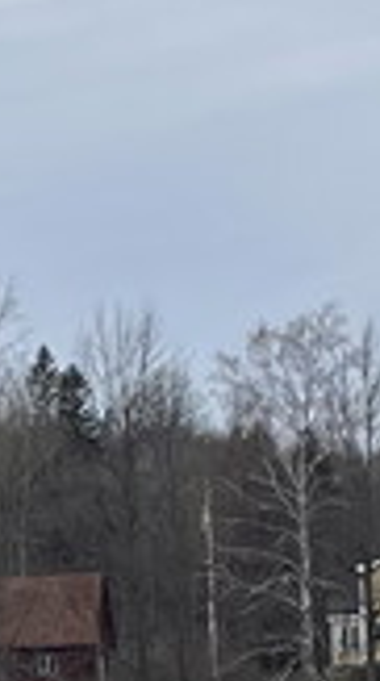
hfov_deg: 5.4
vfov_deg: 9.0
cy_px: 1446
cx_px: 200
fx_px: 4018
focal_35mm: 223
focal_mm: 4.2
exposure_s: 1/1208
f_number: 1.6
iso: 32
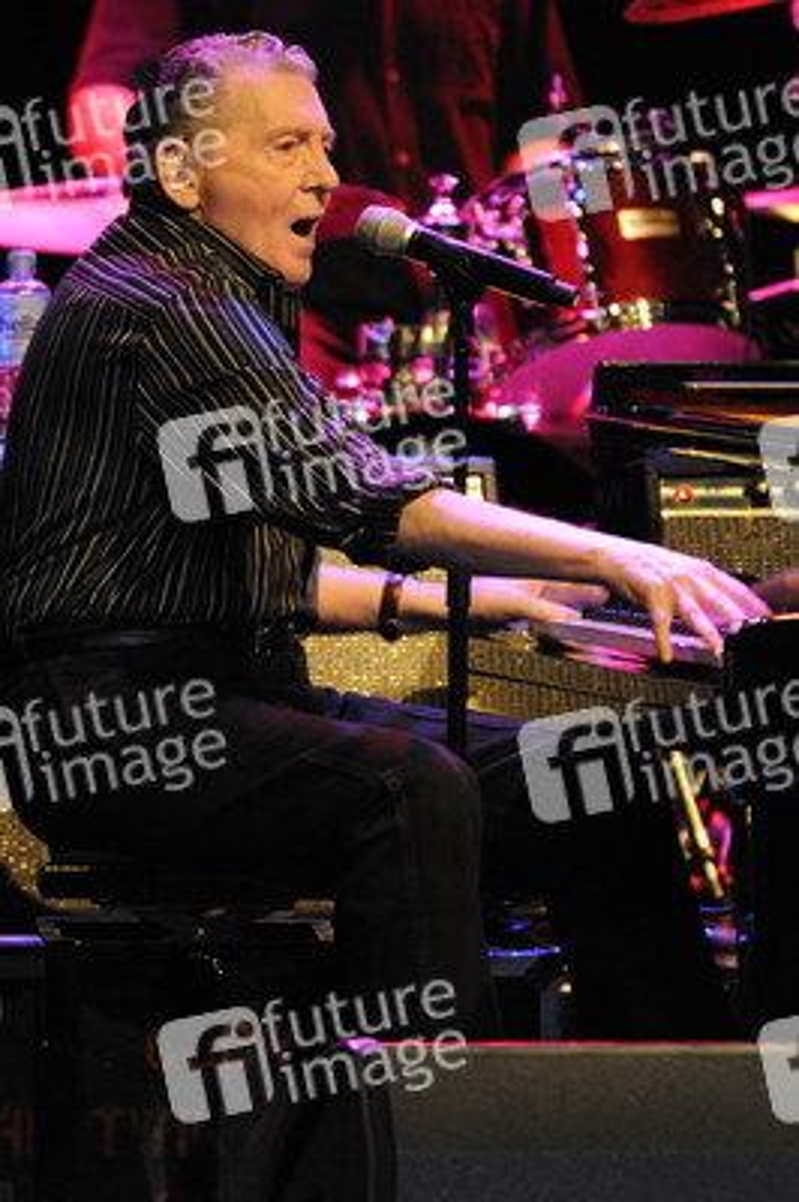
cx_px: 400
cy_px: 601
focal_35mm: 750
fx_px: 25010
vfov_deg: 2.8
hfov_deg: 1.8
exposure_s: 1/80
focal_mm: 500
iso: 3200
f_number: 4
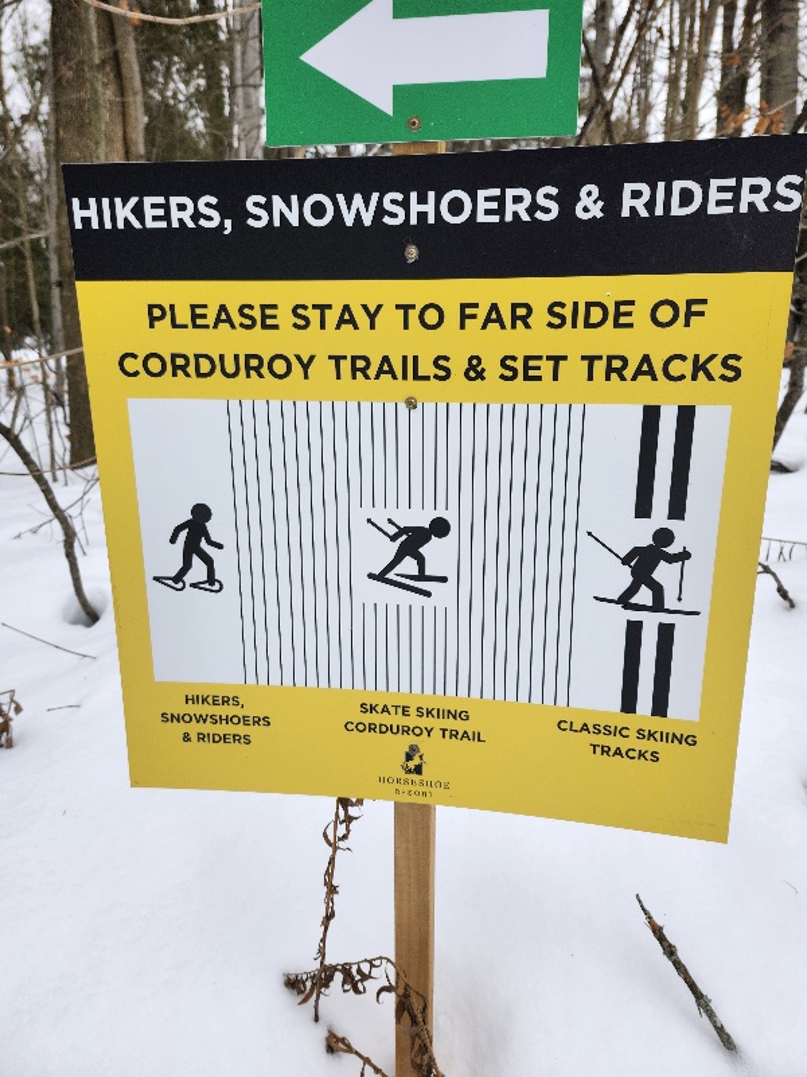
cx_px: 404
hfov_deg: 58.9
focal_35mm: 23
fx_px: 715
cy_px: 538
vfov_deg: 73.9
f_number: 1.8
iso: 25
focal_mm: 5.54
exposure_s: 1/256
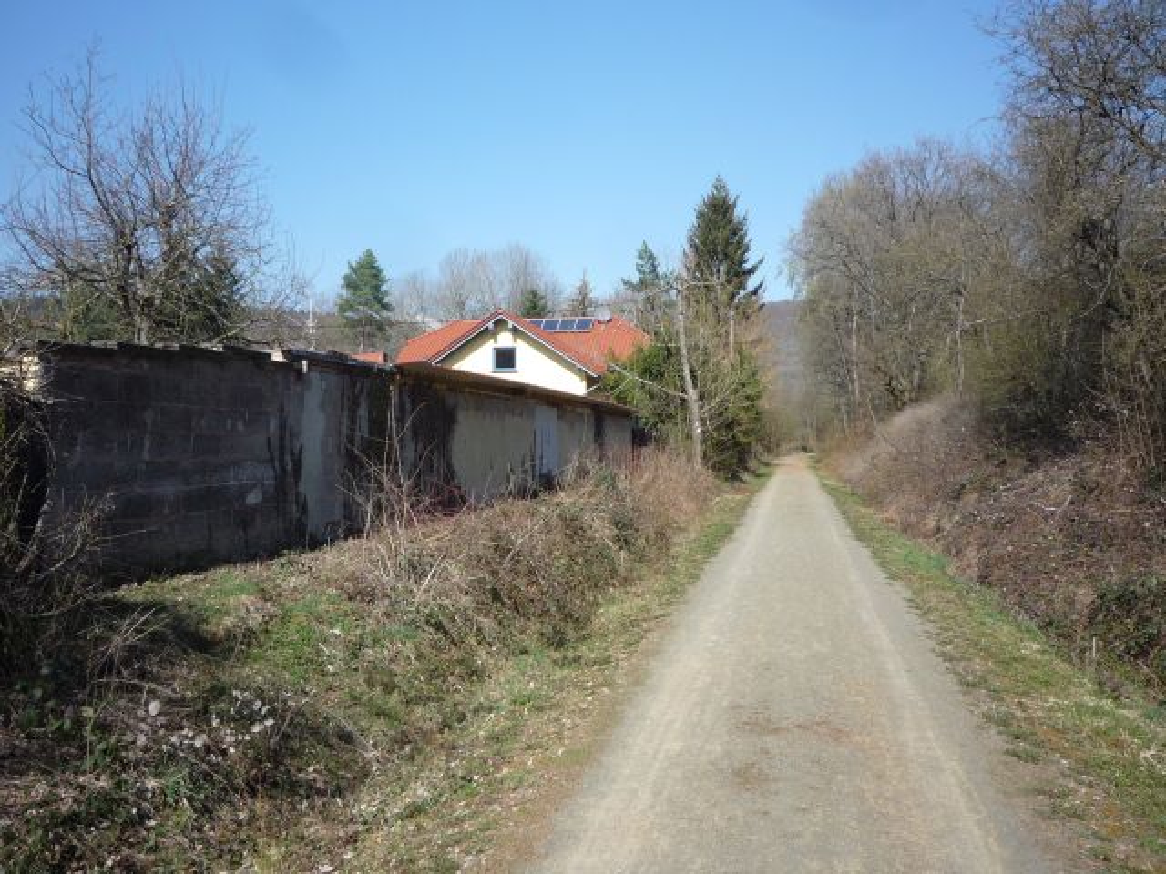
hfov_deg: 56.8
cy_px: 437
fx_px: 1078
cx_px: 583
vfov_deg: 44.2
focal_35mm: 32
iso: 100
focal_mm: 5.2
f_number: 4.5
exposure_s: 1/400
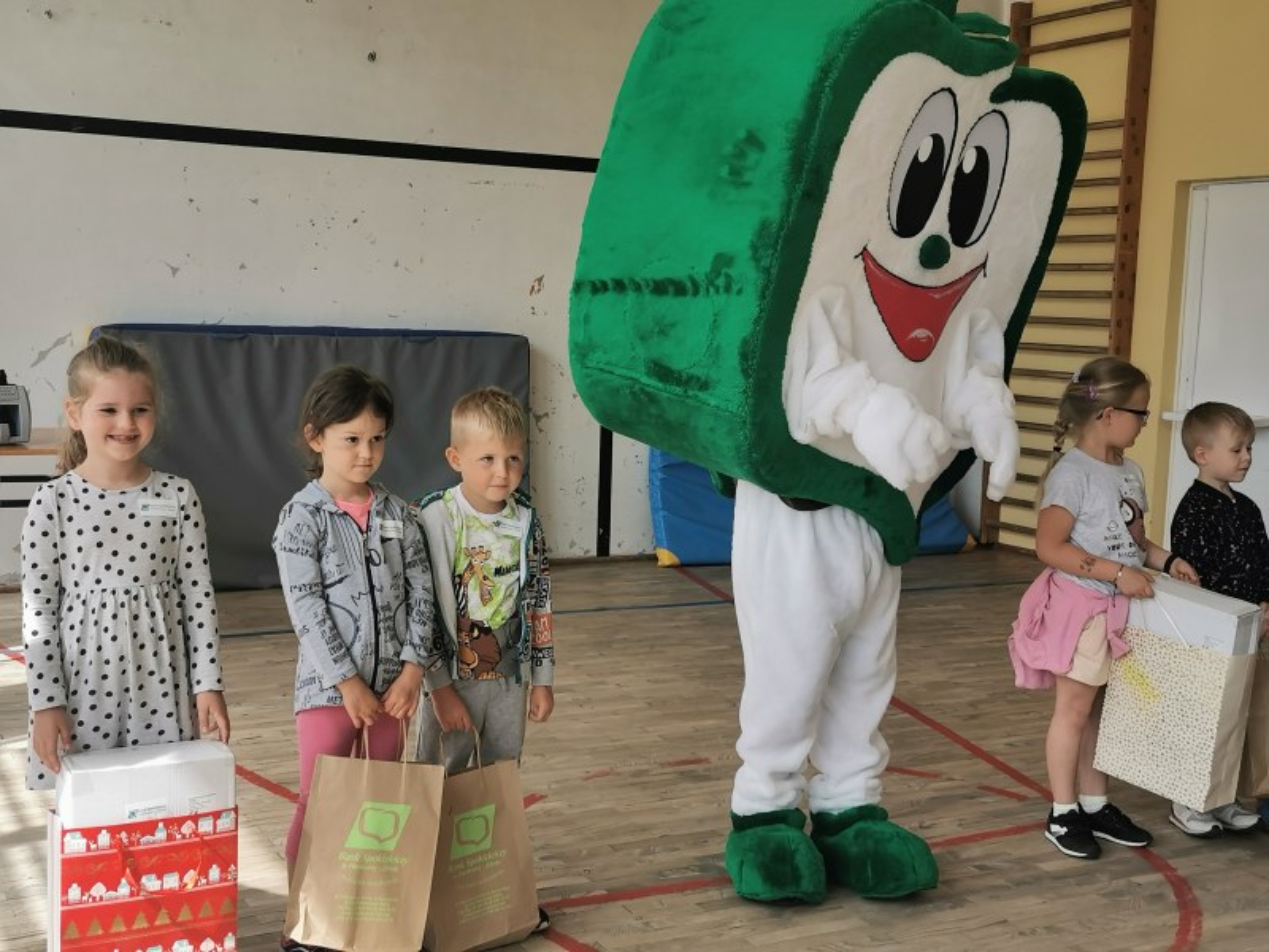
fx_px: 1576
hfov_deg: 43.9
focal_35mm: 43
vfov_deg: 33.6
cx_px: 634
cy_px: 476
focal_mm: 5.58
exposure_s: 1/371
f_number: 1.8
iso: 50
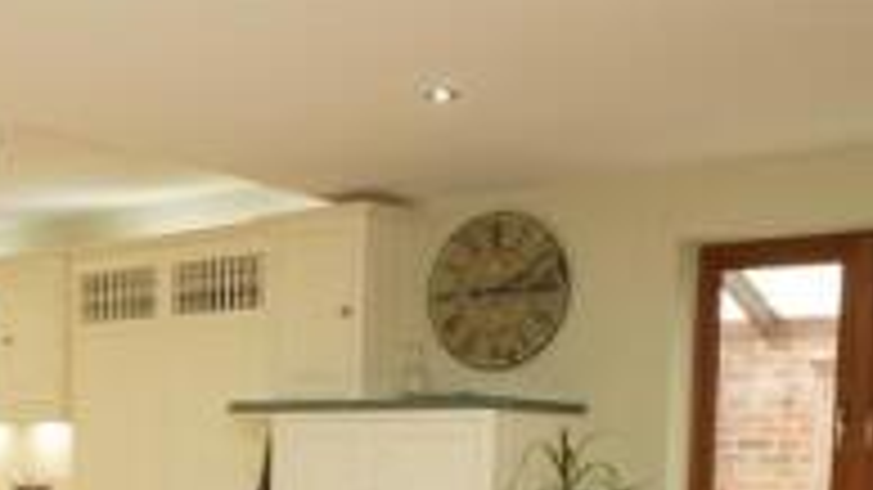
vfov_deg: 21.1
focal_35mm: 53
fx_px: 1227
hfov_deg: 38.0
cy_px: 582
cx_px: 196
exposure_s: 1/20
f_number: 7.1
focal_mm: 10
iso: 800
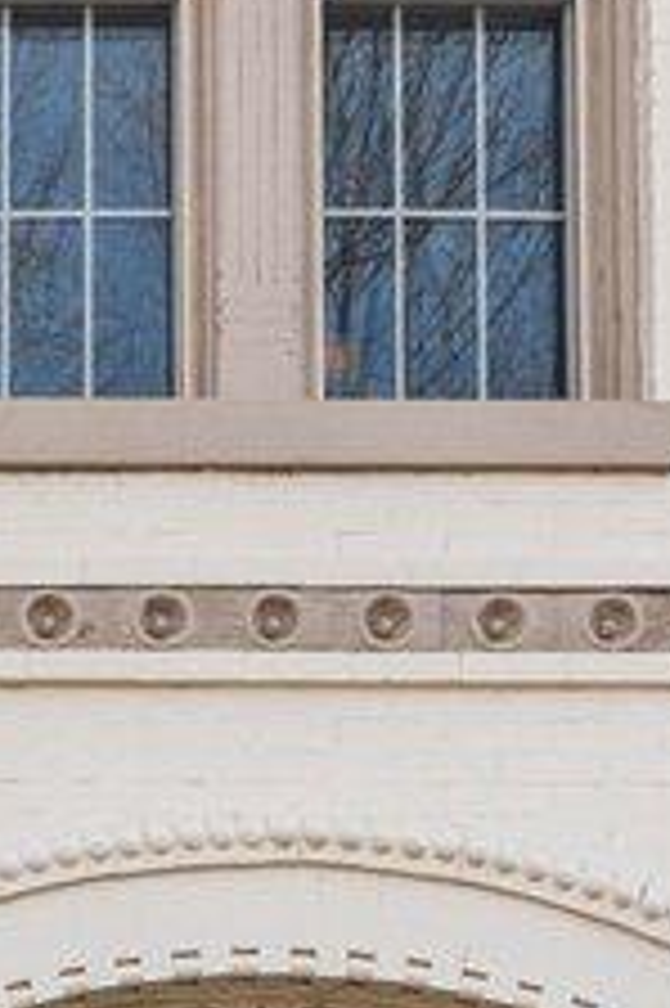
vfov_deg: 20.0
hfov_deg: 13.2
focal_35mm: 96
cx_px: -414
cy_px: -176
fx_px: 2684
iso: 200
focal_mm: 14
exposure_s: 1/80
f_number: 8
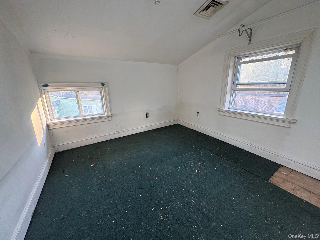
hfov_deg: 102.1
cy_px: 120
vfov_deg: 85.7
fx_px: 129
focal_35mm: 14
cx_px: 160
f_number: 2.2
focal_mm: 2.22
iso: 250
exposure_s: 1/60
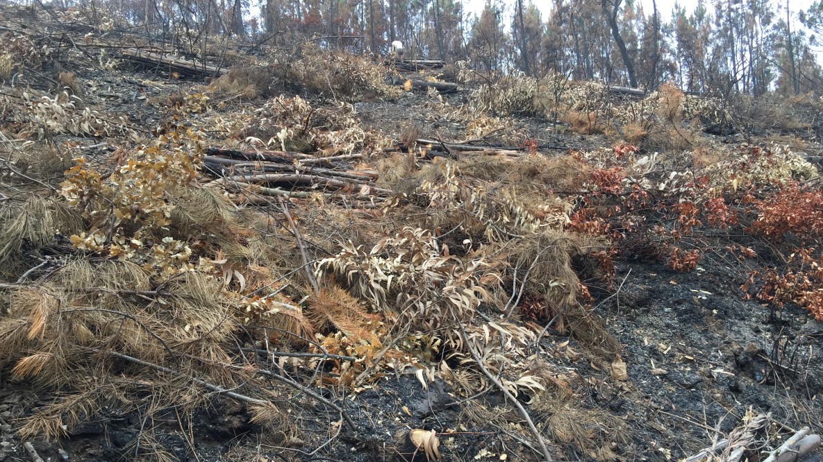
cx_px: 415
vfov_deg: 36.5
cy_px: 273
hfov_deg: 61.0
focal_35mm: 32
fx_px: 698
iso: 32
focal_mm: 4.15
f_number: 2.2
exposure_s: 1/129
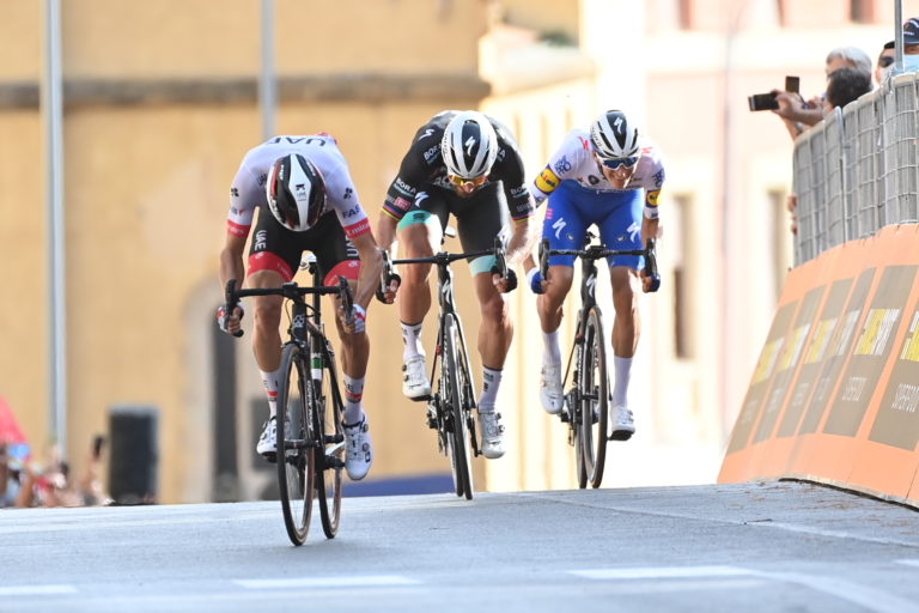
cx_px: 460
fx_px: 10210
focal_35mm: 400
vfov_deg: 3.4
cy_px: 306
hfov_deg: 5.2
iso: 640
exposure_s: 1/1000
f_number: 4
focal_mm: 400
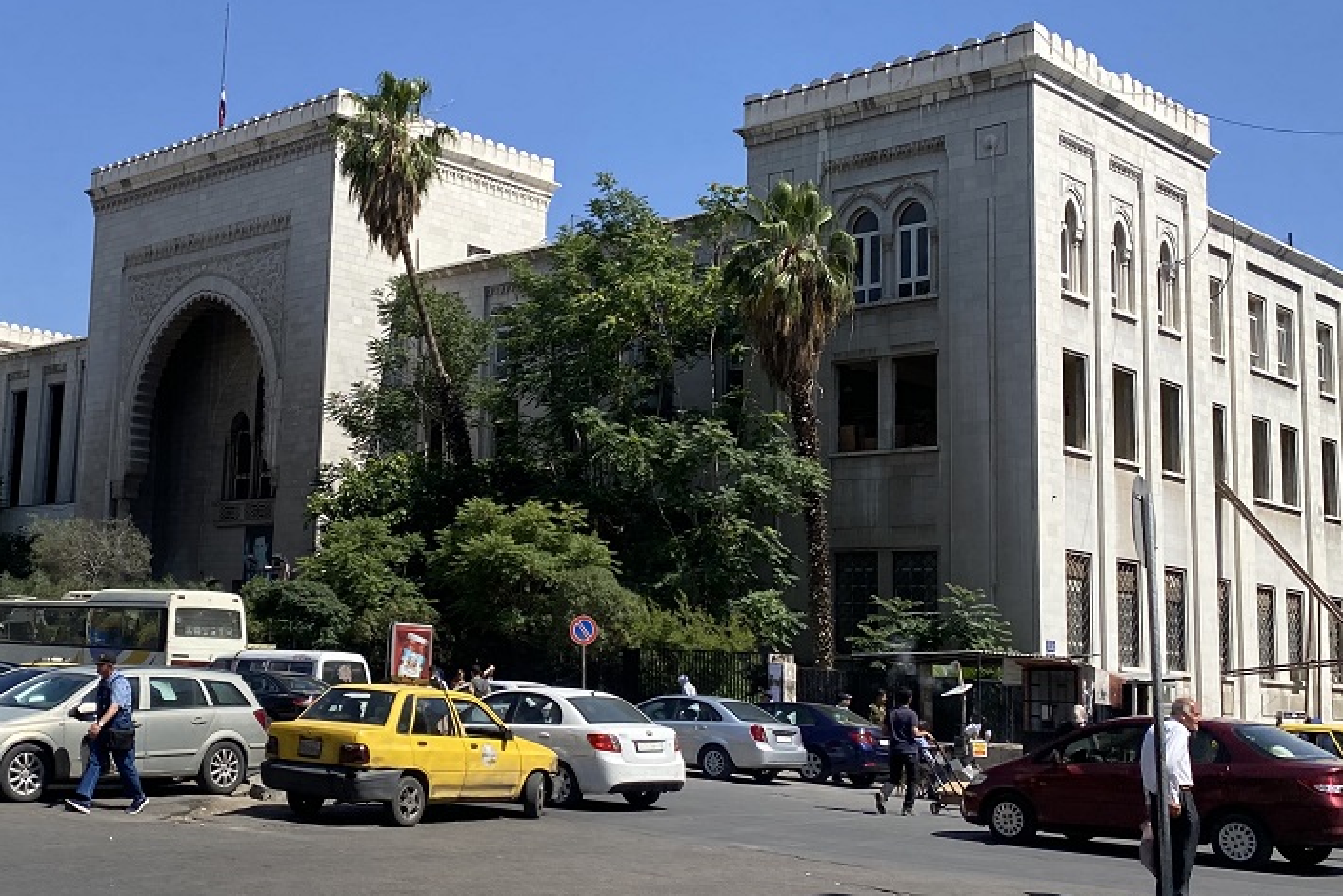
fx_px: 1716
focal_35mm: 46
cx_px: 349
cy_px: 423
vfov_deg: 29.2
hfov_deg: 41.6
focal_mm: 4.25
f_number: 1.8
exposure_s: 1/2755
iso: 32
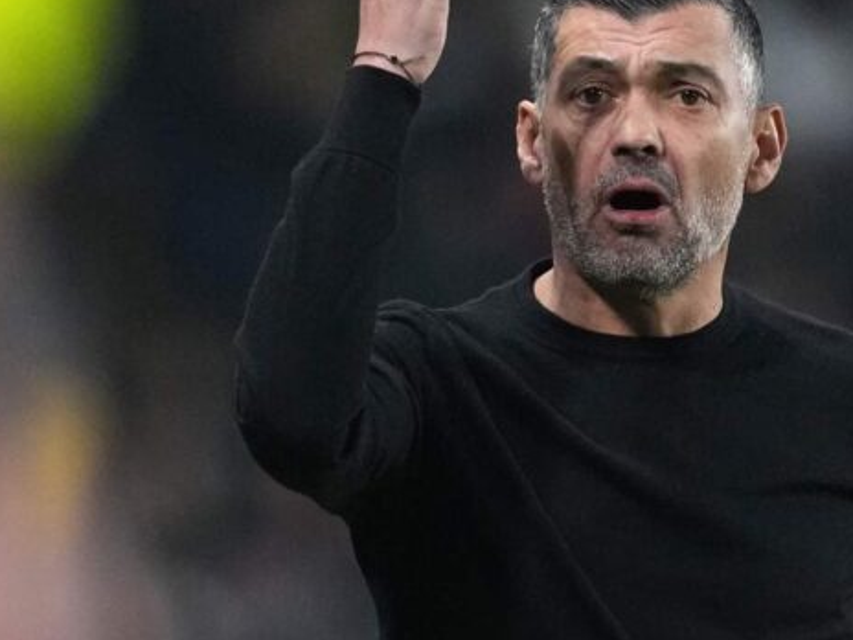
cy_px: 318
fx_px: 23533
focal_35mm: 955
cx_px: 449
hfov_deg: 2.1
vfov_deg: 1.6
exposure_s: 1/2000
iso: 3200
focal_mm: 400
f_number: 3.5
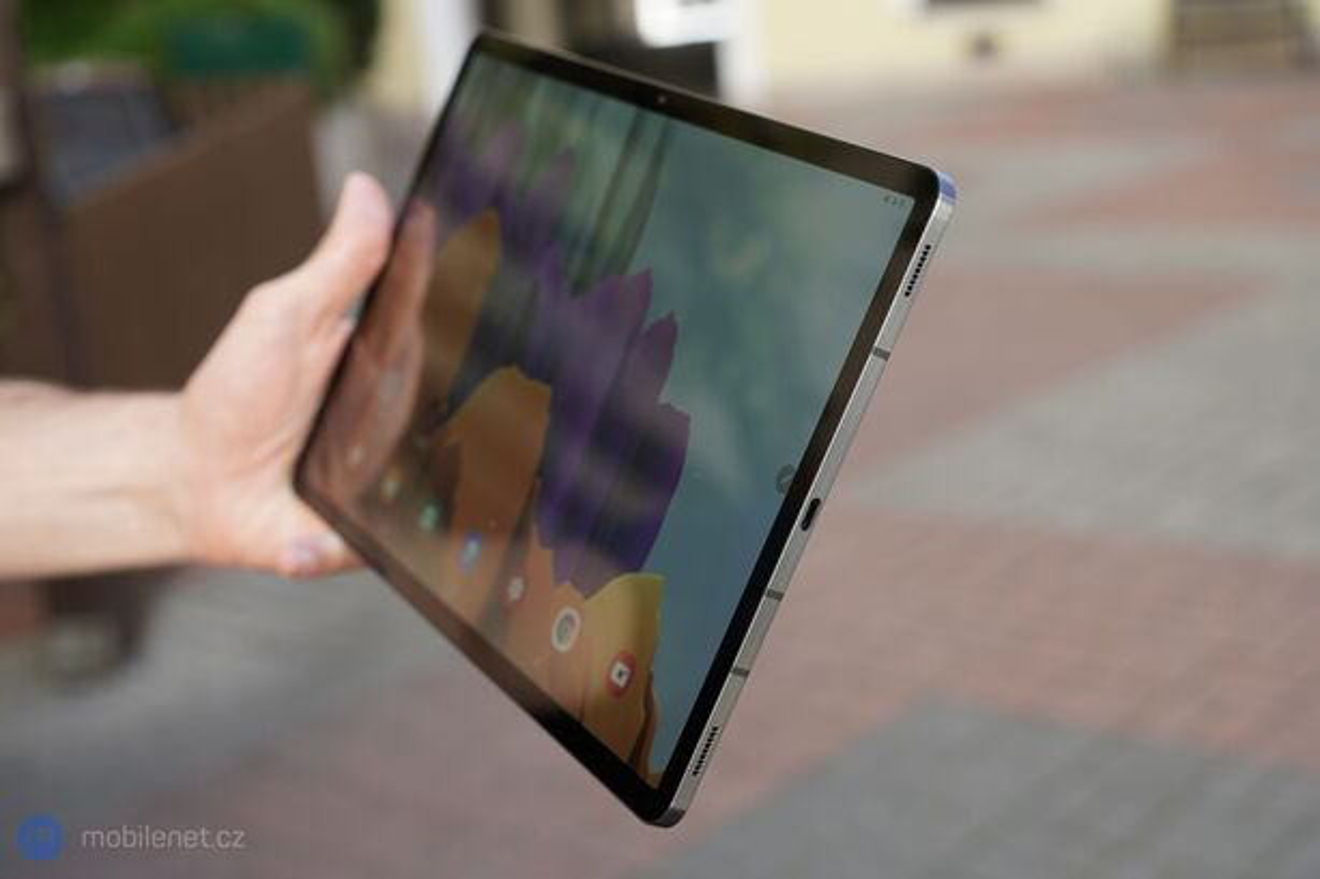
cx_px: 660
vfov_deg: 32.6
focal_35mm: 41
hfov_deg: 47.4
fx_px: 1503
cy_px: 440
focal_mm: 41
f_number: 4
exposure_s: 1/160
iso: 160
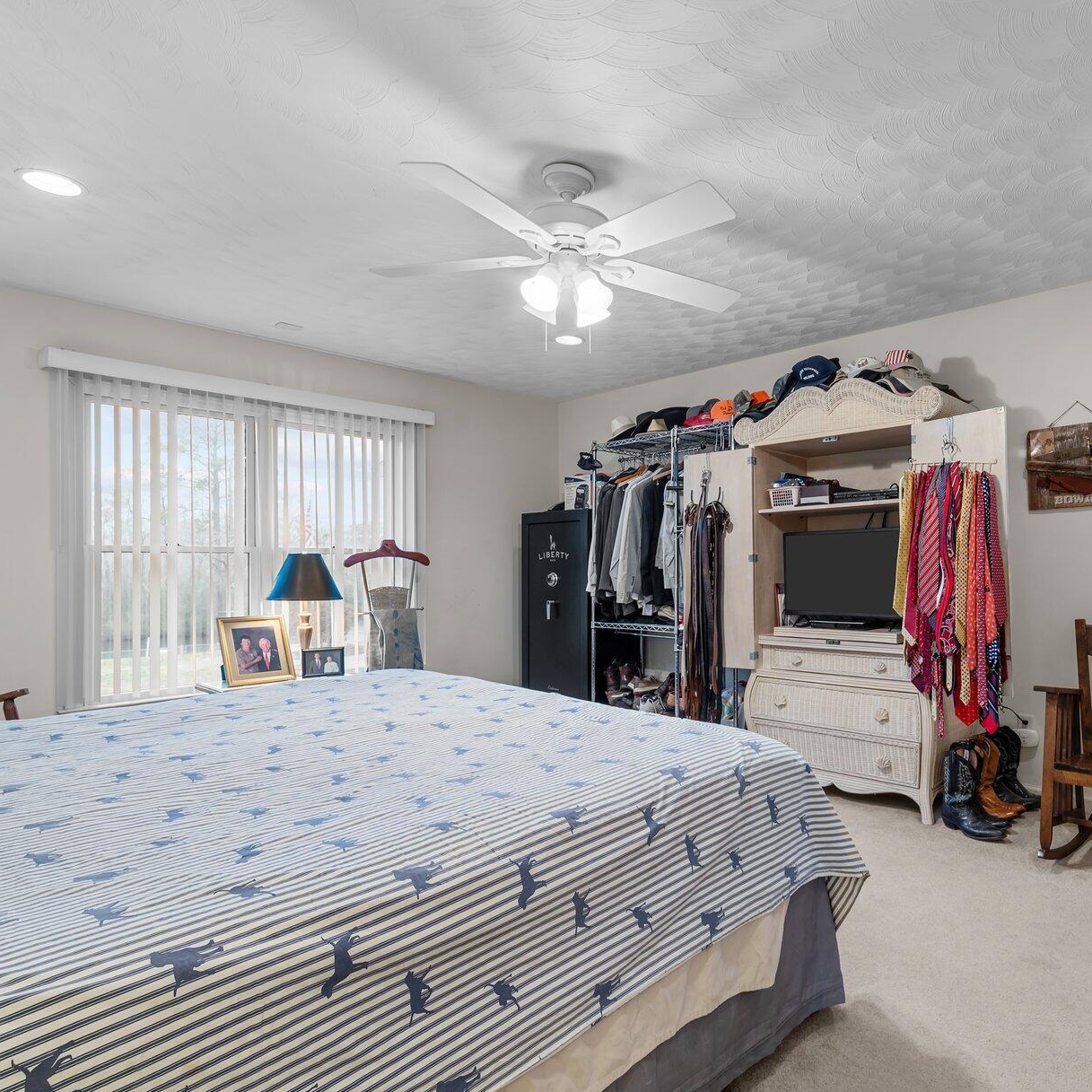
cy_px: 553
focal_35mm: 20
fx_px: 714
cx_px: 712
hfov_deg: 72.9
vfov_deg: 74.8
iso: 250
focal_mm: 14
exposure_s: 1/2.5
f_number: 8
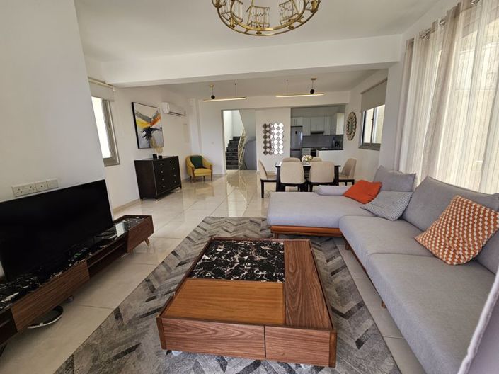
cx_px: 250
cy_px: 187
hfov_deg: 106.2
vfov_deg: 89.9
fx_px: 187
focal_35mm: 13
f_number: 2.2
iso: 50
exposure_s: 1/133
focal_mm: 2.2
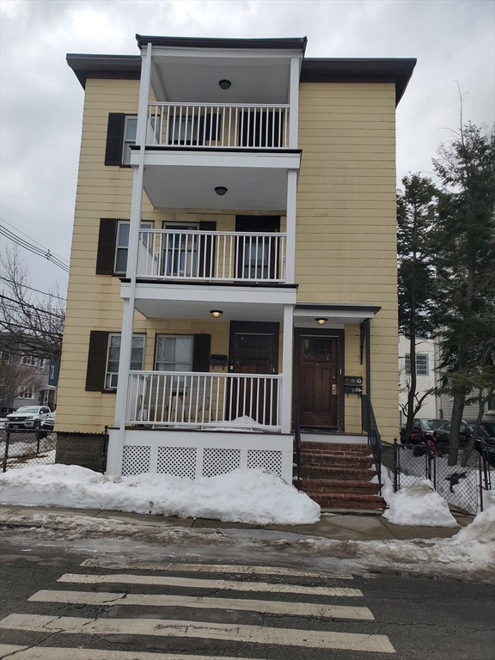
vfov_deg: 67.3
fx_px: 496
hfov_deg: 53.1
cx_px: 248
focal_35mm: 26
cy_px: 330
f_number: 2.4
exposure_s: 1/2175
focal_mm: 4.3
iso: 50
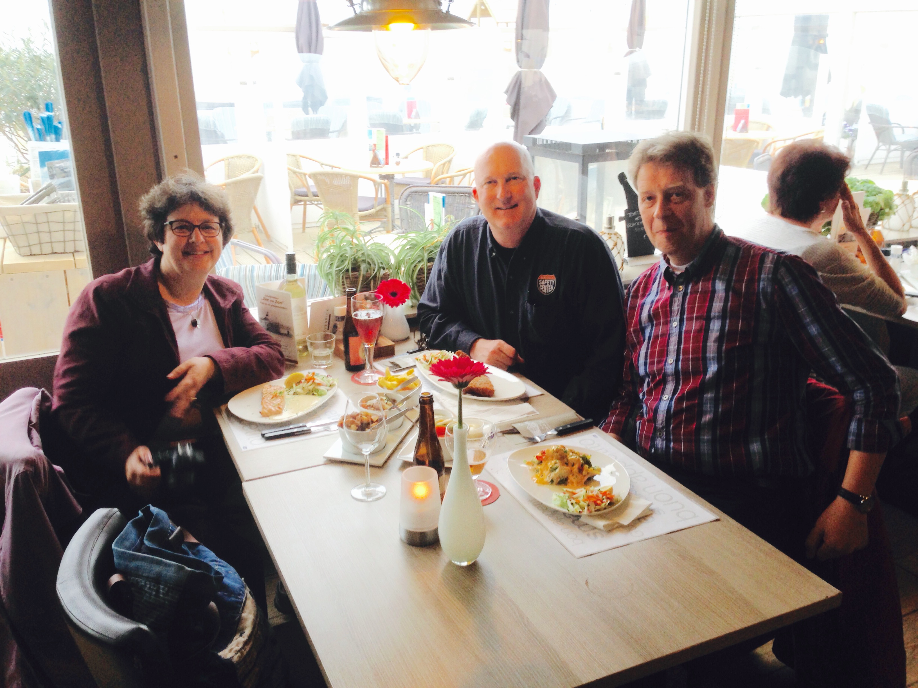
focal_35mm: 33
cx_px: 459
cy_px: 344
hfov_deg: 55.4
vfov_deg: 42.9
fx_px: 875
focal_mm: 4.12
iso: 50
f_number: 2.4
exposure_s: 1/30
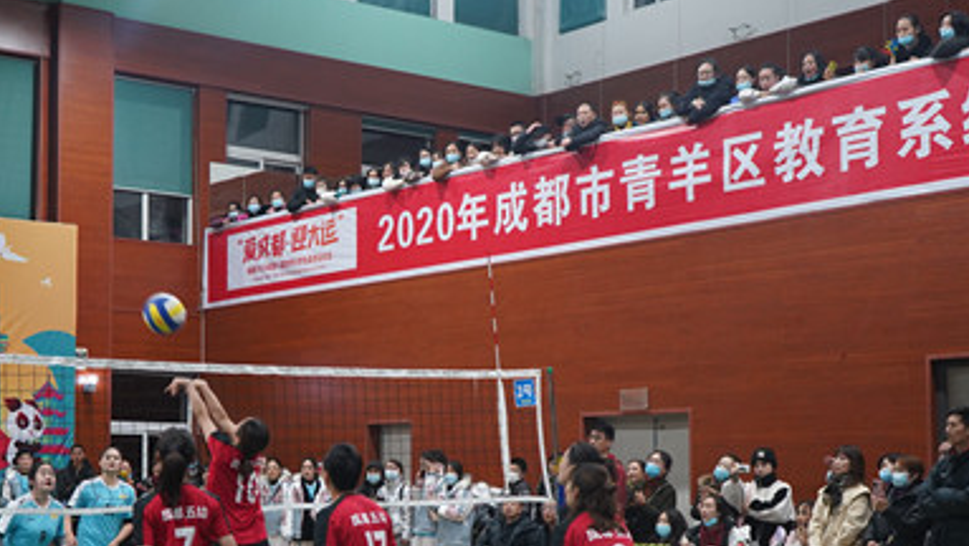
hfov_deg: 35.1
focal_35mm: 59
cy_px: 404
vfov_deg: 20.3
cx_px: 331
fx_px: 1517
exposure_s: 1/160
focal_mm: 36
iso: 2000
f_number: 4
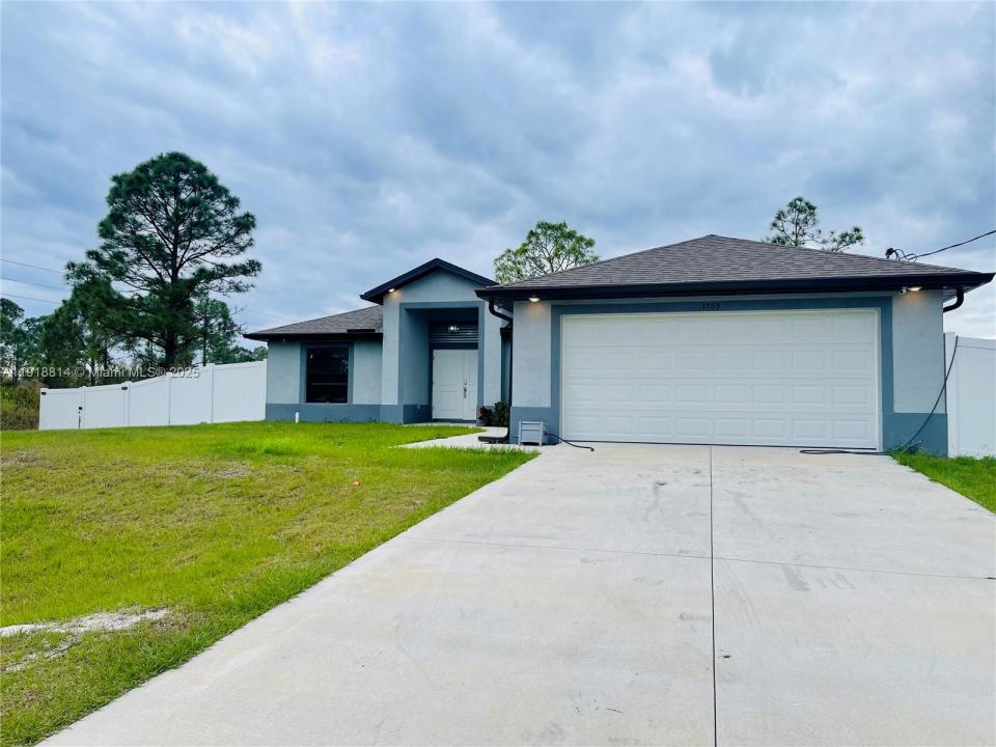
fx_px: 719
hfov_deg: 69.4
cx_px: 498
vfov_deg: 54.9
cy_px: 374
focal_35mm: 25
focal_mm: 5.1
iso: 32
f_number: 1.6
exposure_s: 1/1370
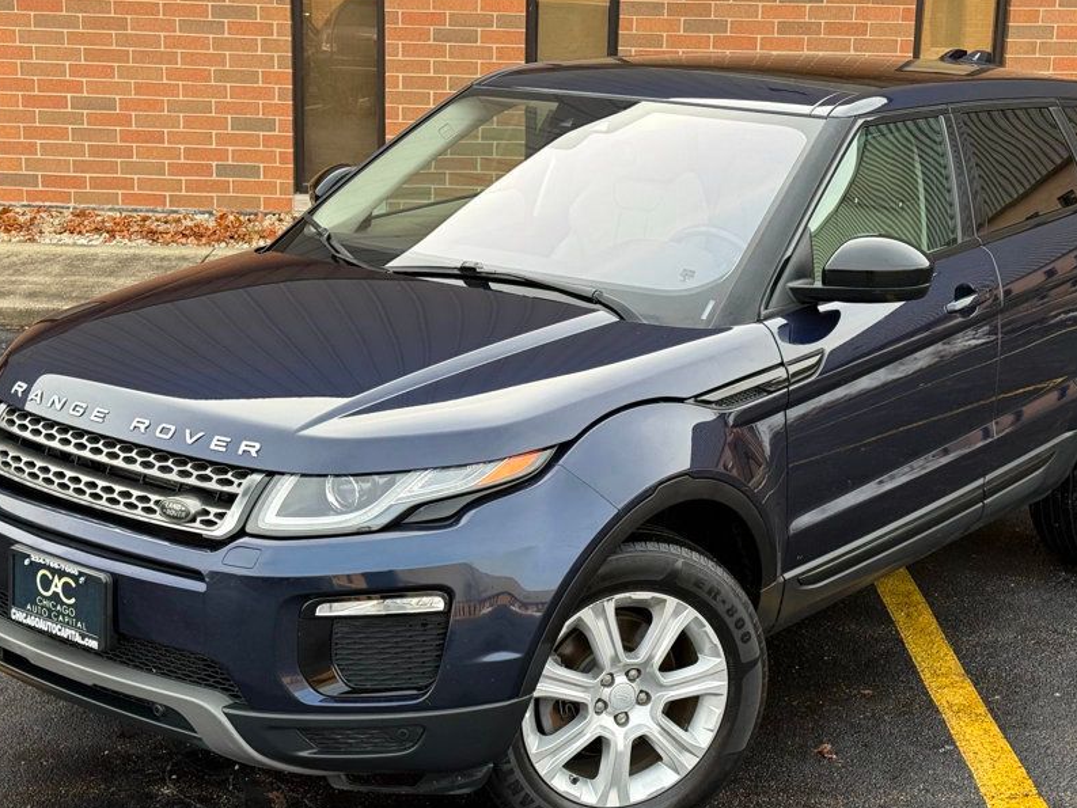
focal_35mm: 62
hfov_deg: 31.2
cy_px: 422
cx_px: 589
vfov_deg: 23.7
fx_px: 1929
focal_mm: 6.76
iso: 64
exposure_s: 1/611
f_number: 1.78
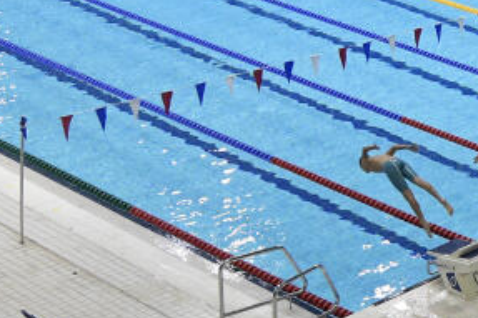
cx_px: 736
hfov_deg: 15.9
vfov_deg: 11.7
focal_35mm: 117
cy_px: 62
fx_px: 1553
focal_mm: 20
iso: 3200
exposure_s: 1/160
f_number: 6.3
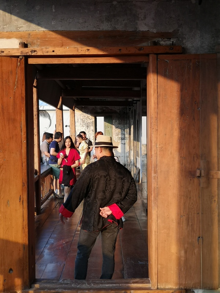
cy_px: 146
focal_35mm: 52
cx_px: 110
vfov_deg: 36.8
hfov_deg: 28.0
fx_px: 441
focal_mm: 3.95
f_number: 1.8
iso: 50
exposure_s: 1/249
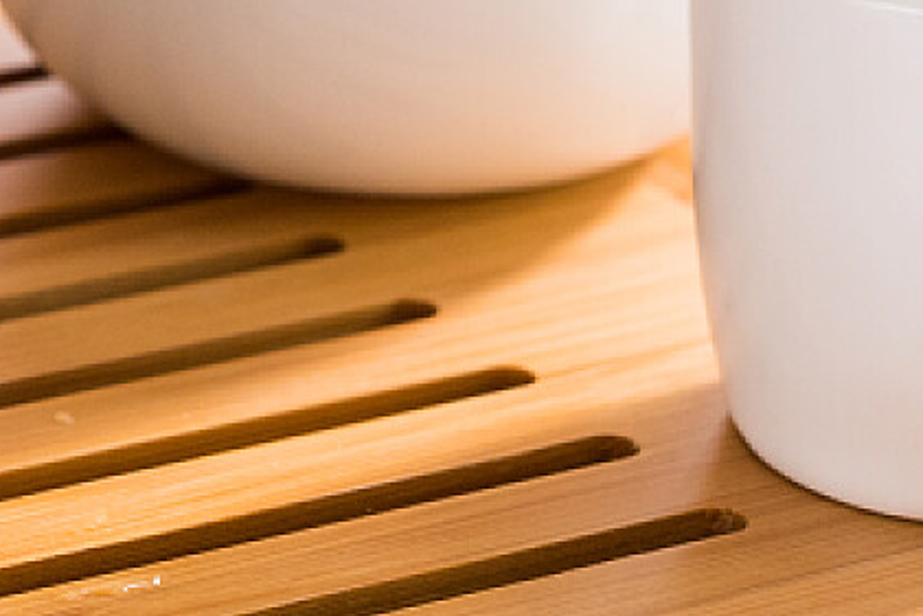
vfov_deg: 6.0
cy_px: -238
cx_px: -609
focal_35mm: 228
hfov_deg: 8.7
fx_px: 5847
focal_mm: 50
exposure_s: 1/200
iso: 400
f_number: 5.6
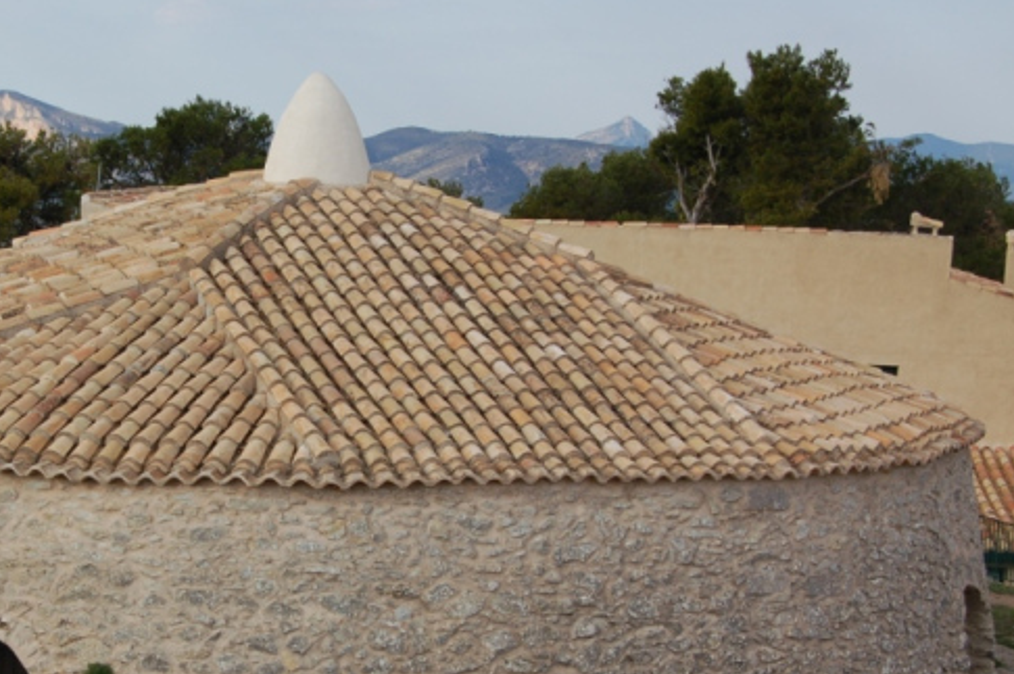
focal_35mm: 88
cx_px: 242
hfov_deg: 22.9
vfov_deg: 15.5
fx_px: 2476
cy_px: 432
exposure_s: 1/320
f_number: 9
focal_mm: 38
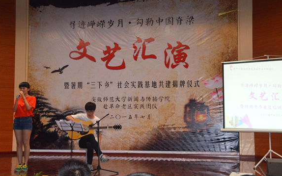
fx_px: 466
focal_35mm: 61
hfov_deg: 33.7
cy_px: 82
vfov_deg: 21.4
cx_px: 129
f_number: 6.3
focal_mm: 35
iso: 2500
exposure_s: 1/160
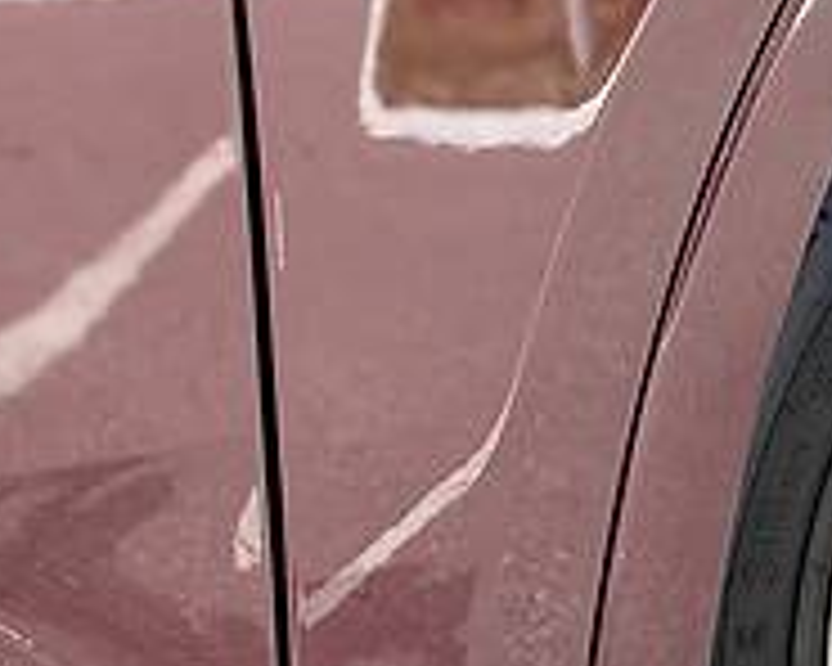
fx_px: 2709
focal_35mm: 110
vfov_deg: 13.9
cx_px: 1151
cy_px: 144
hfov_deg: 16.3
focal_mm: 4.2
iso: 32
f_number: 1.8
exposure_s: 1/409
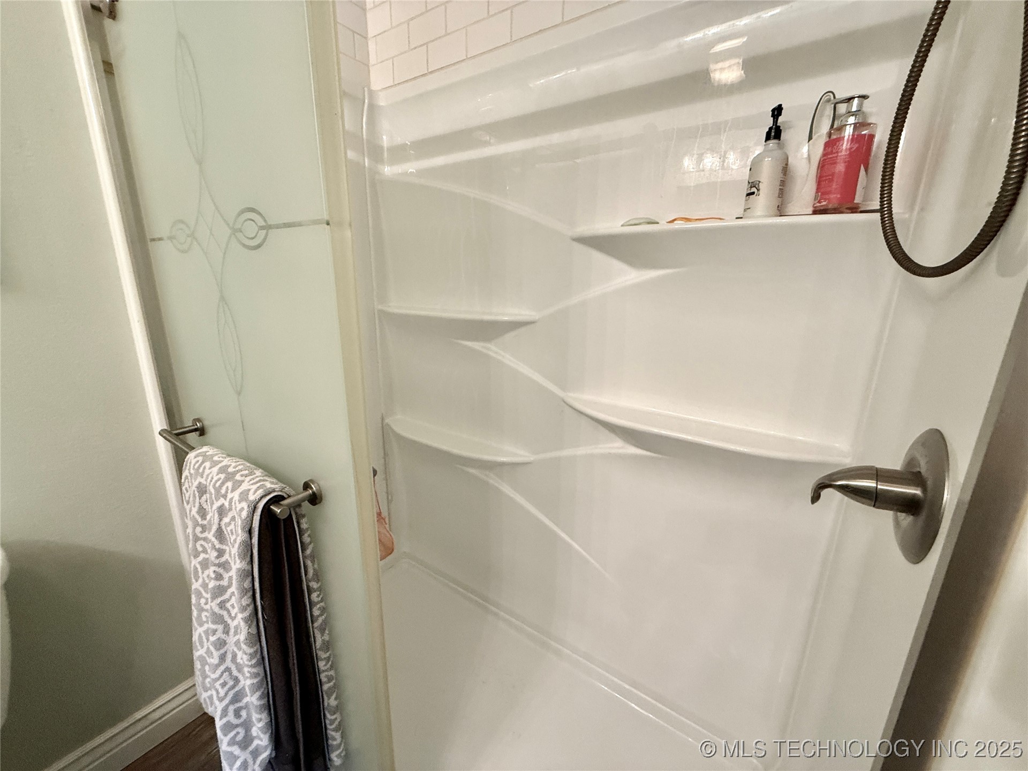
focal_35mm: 14
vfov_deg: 85.7
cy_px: 386
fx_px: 416
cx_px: 514
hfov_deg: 102.1
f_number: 2.2
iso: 320
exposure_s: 1/60
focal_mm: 2.22
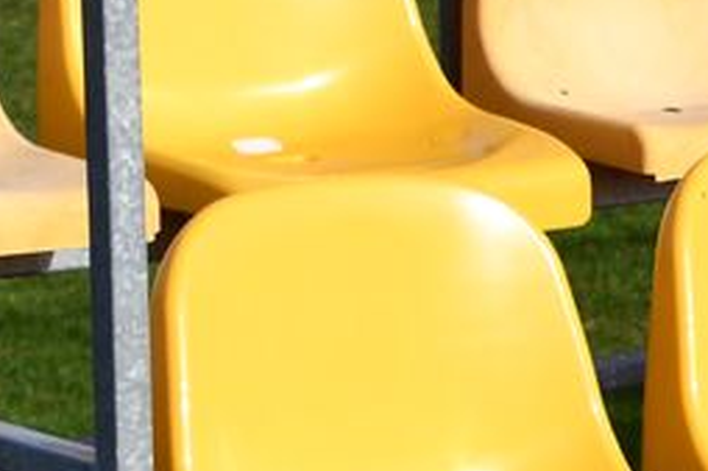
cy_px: 366
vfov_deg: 6.0
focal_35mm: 227
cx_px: 1597
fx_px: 4461
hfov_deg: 8.4
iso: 100
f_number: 8
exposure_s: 1/250
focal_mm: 30
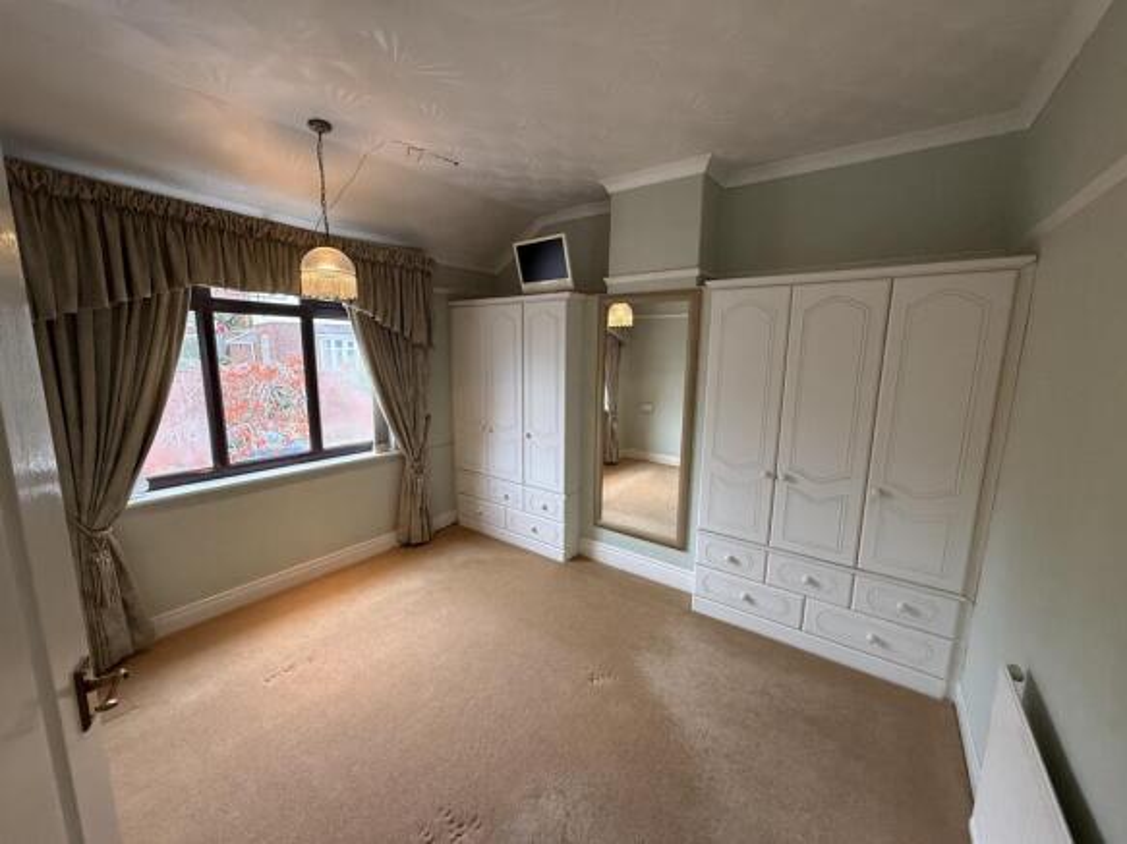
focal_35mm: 14
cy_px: 422
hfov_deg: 102.1
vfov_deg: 85.7
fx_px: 456
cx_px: 564
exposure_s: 1/100
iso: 320
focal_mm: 2.22
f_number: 2.2
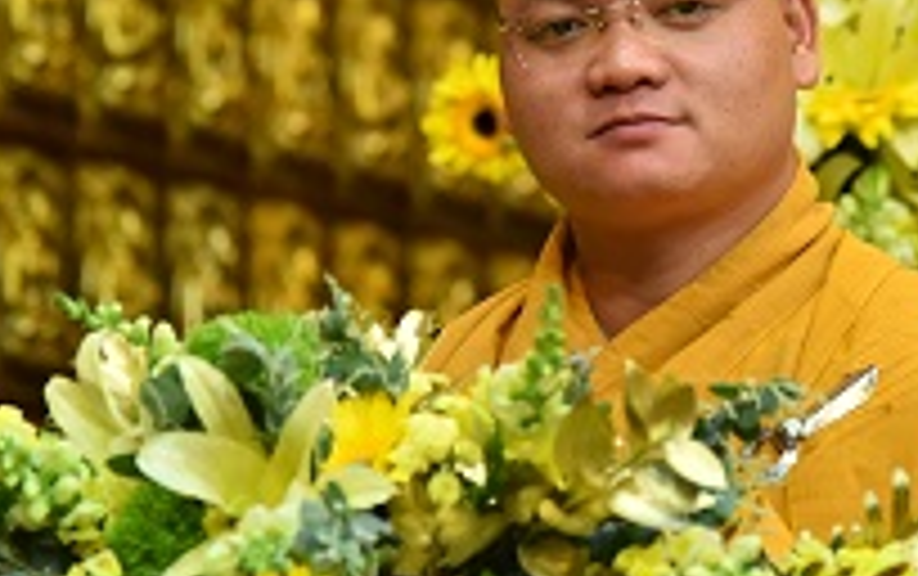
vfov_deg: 4.4
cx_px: 518
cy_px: 88
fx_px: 7489
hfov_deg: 7.0
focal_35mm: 299
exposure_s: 1/100
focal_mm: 120
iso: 2500
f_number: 4
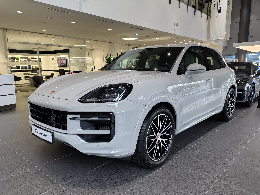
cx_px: 130
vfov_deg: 54.9
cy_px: 98
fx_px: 188
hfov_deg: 69.4
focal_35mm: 25
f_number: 1.7
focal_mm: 4.71
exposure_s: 1/50.1
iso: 599
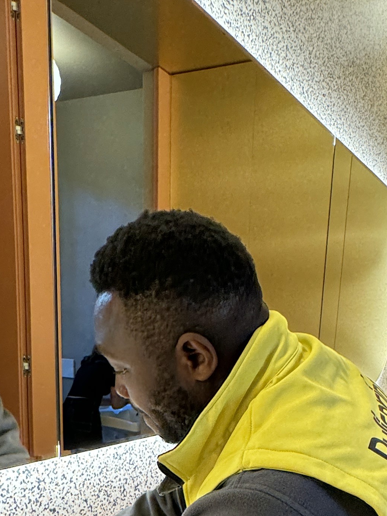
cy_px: 488
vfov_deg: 41.2
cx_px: 241
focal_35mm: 41
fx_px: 611
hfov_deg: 35.0
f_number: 2.2
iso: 200
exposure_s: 1/100
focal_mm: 2.22
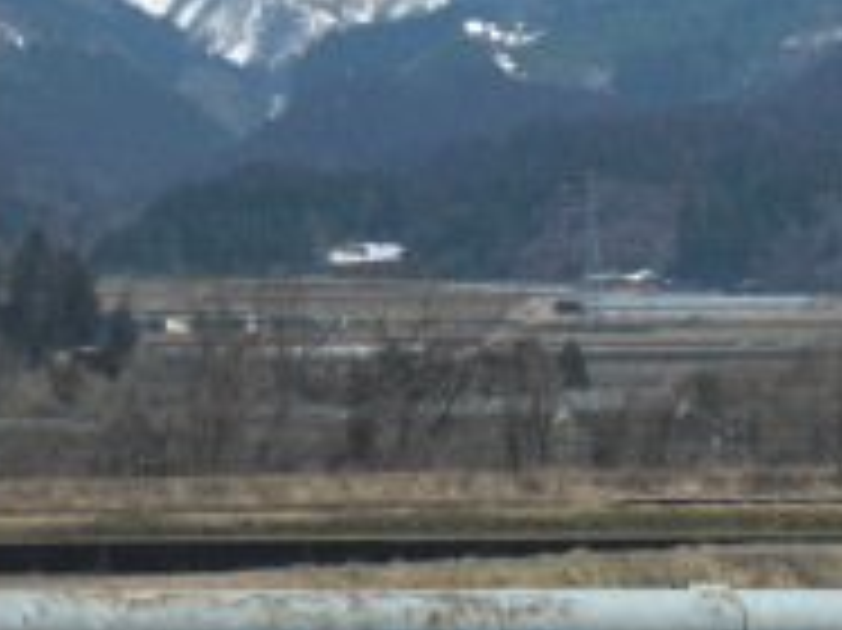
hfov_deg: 6.2
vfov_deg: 4.7
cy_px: 58
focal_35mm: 319
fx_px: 7754
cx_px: 599
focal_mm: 16.5
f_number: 5.2
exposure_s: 1/320
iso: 50
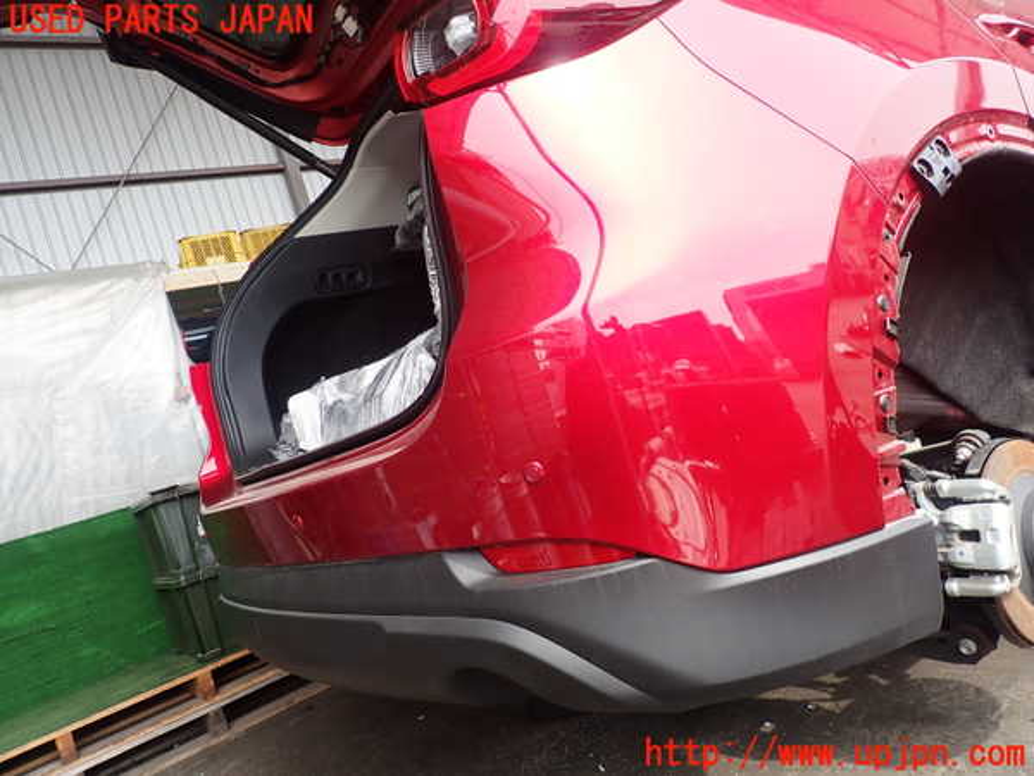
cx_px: 517
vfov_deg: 54.9
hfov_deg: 69.4
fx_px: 747
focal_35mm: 25
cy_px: 388
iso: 100
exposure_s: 1/160
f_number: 2.8
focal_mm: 4.5
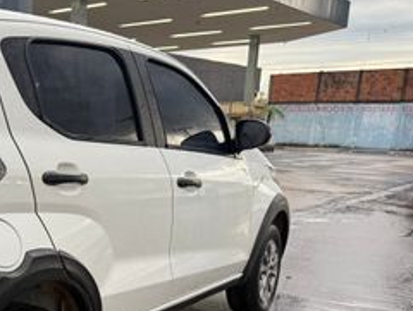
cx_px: 17
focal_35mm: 47
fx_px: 562
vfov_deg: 29.9
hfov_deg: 36.9
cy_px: 268
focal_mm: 6.76
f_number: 1.78
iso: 200
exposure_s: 1/121
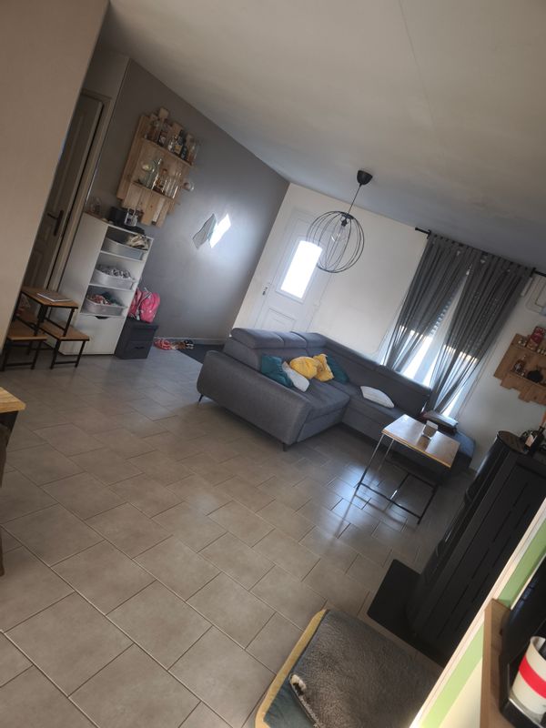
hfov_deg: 58.9
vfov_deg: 73.9
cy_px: 364
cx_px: 273
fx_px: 484
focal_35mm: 23
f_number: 1.6
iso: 200
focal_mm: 6.57
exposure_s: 1/50
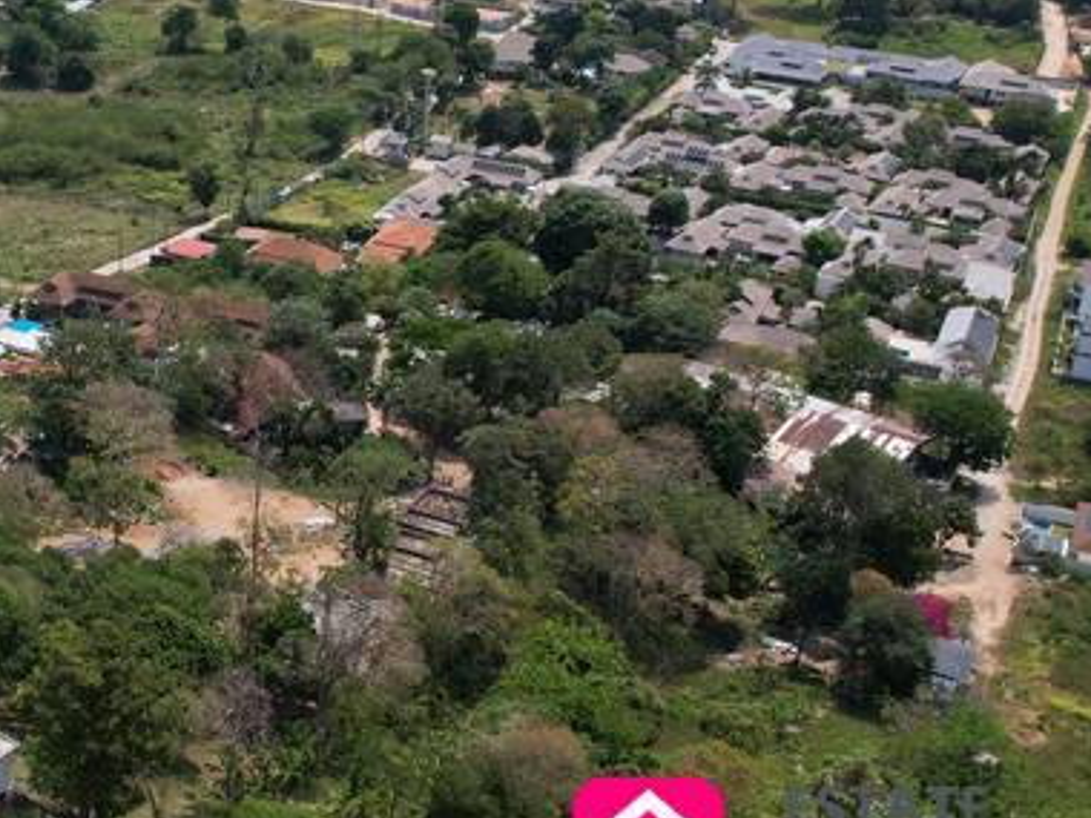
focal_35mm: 57
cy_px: 334
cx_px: -52
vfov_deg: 25.6
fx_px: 1796
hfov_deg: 30.8
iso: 130
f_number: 2.8
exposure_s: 1/800
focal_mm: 8.38
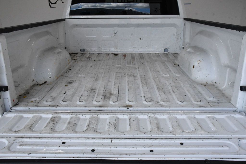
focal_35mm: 34
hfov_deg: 55.8
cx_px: 123
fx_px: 232
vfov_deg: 38.9
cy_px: 82
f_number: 14
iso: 2500
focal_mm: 23
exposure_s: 1/800
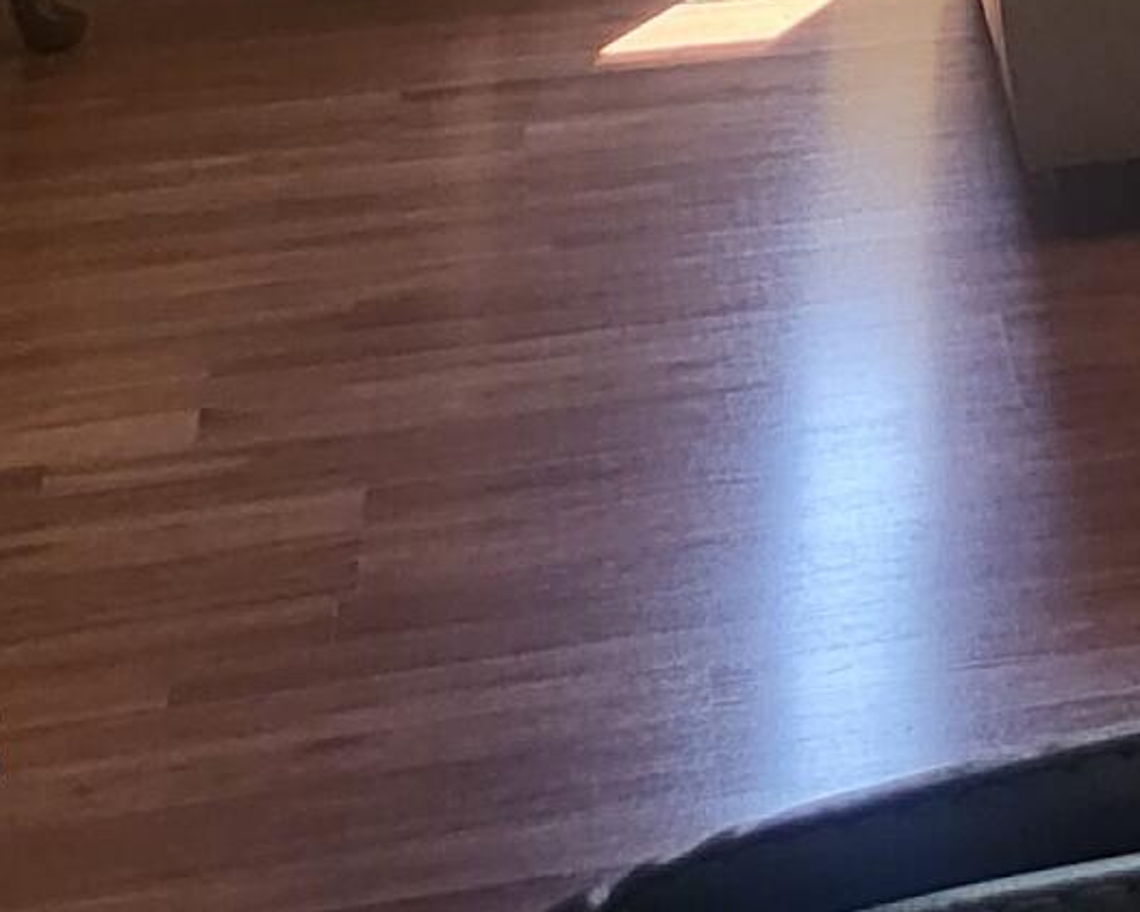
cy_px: -1474
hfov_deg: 11.3
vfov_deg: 9.2
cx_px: 2660
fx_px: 4892
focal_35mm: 145
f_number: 1.8
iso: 100
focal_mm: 4.25
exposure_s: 1/120
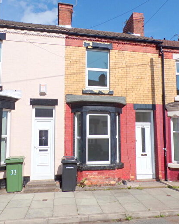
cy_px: 112
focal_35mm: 32
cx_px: 103
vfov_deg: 55.6
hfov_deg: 45.7
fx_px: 212
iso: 80
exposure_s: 1/600
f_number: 5.8
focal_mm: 4.3
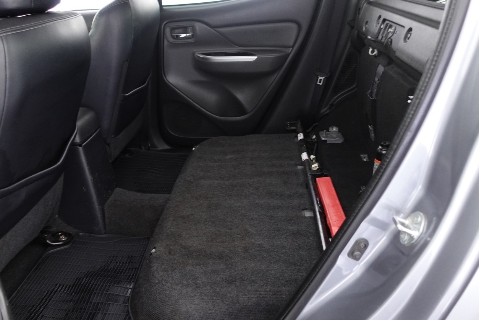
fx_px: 412
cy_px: 169
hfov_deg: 60.3
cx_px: 237
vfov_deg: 42.3
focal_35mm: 31
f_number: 1.8
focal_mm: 9.4
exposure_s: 1/15
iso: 800
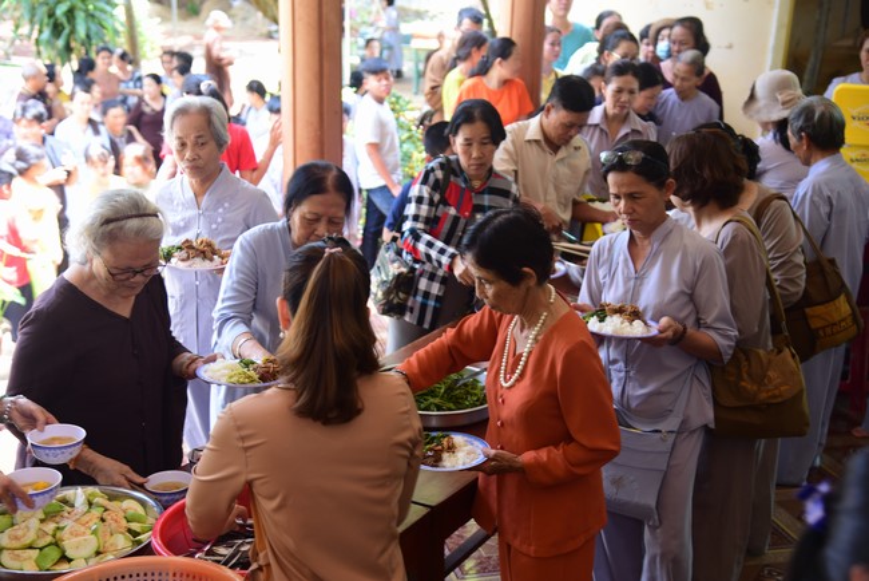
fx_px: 1256
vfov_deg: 26.0
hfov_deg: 38.2
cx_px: 434
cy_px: 290
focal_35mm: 52
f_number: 4.5
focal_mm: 52
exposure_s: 1/60
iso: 250
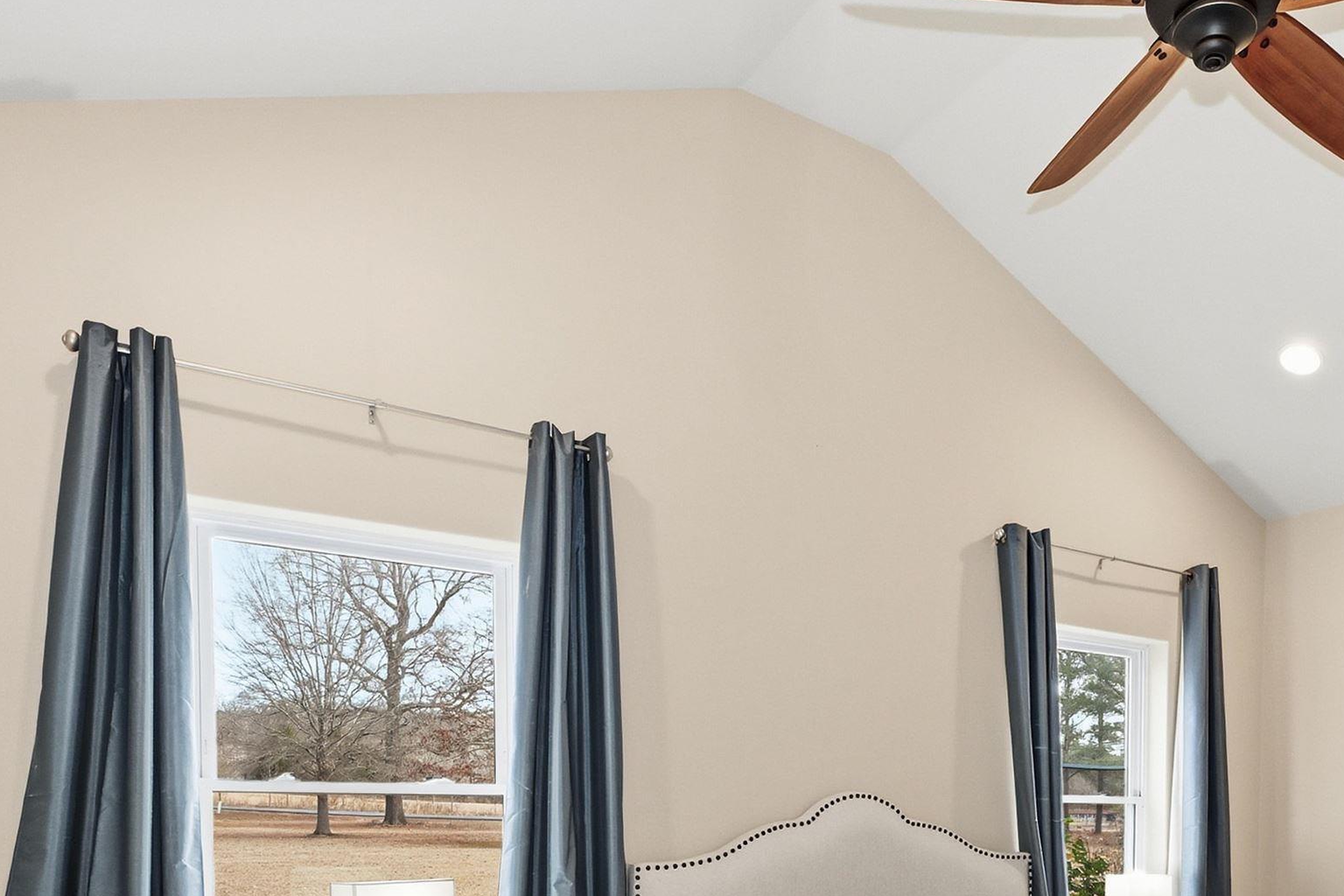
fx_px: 1045
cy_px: 836
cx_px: 963
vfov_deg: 41.9
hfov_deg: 62.7
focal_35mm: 28
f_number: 8
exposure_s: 1/1250
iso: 1250
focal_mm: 14
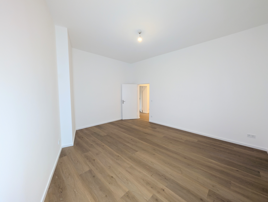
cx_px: 134
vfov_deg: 94.6
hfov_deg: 110.5
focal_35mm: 12
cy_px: 101
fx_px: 93
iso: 105
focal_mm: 2.02
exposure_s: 1/51.4
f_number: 1.7
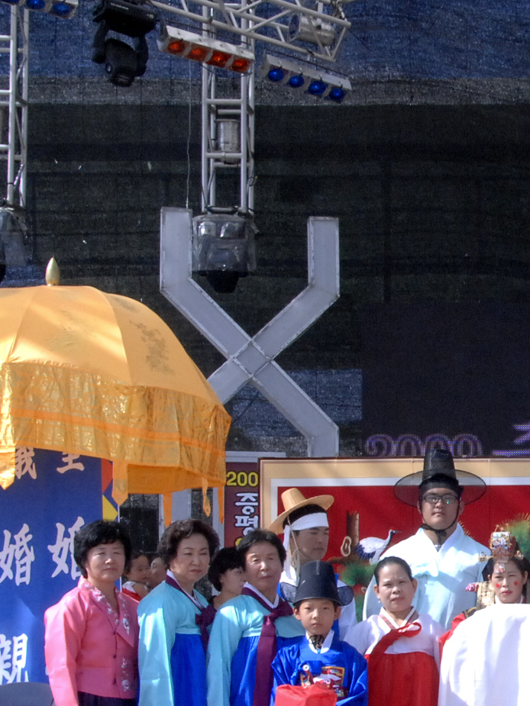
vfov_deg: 21.7
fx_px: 1839
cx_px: 686
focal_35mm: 90
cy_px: 467
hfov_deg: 15.6
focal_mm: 27
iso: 800
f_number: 22
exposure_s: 1/125
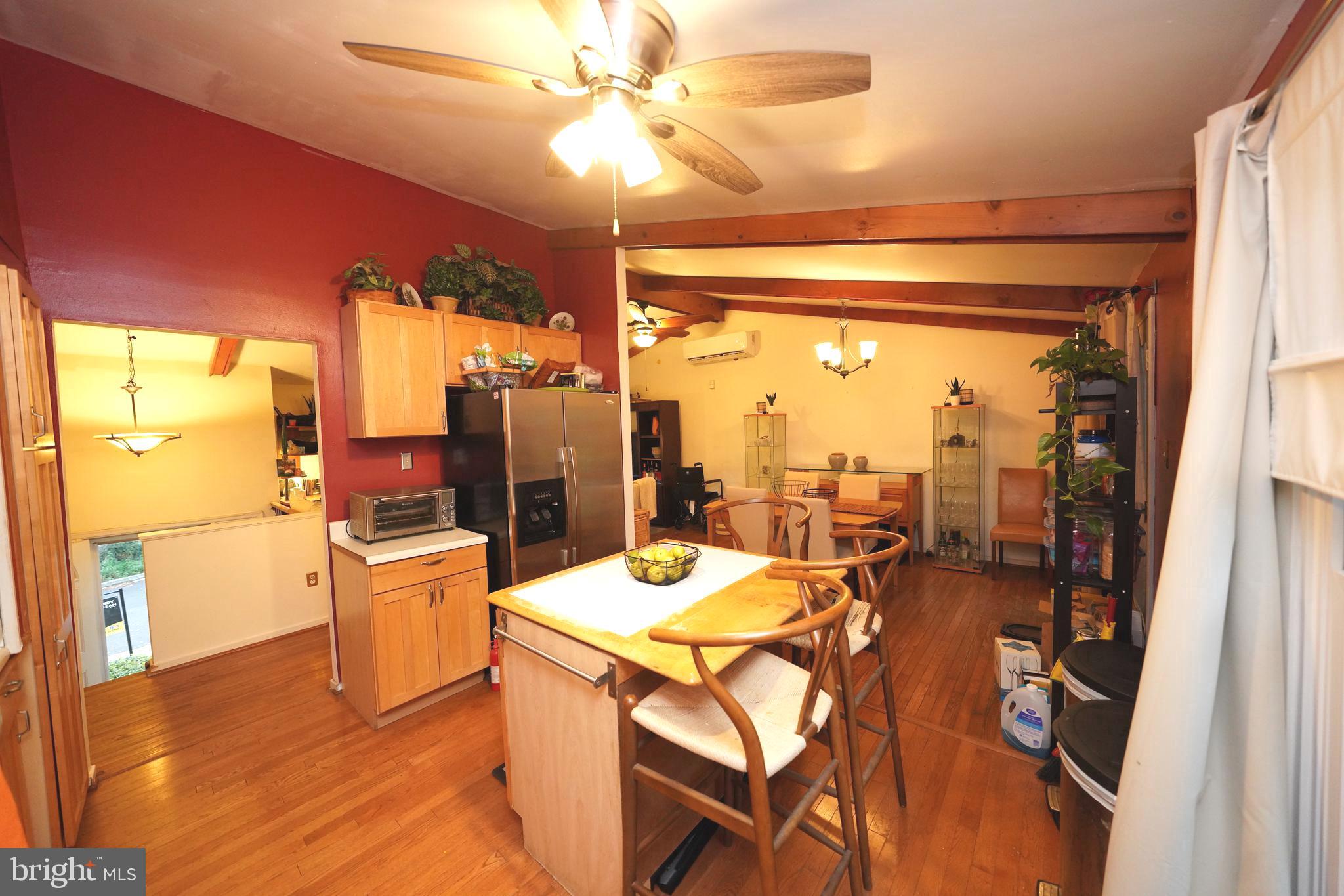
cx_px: 672
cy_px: 448
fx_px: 448
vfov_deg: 90.0
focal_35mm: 12
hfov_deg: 112.6
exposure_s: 1/160
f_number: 2.8
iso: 3200
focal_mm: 12
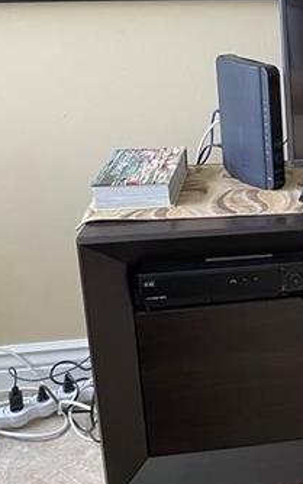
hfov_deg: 17.4
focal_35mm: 66
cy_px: 117
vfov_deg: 30.5
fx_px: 871
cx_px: 481
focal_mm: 4.2
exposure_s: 1/60
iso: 250
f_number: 1.6
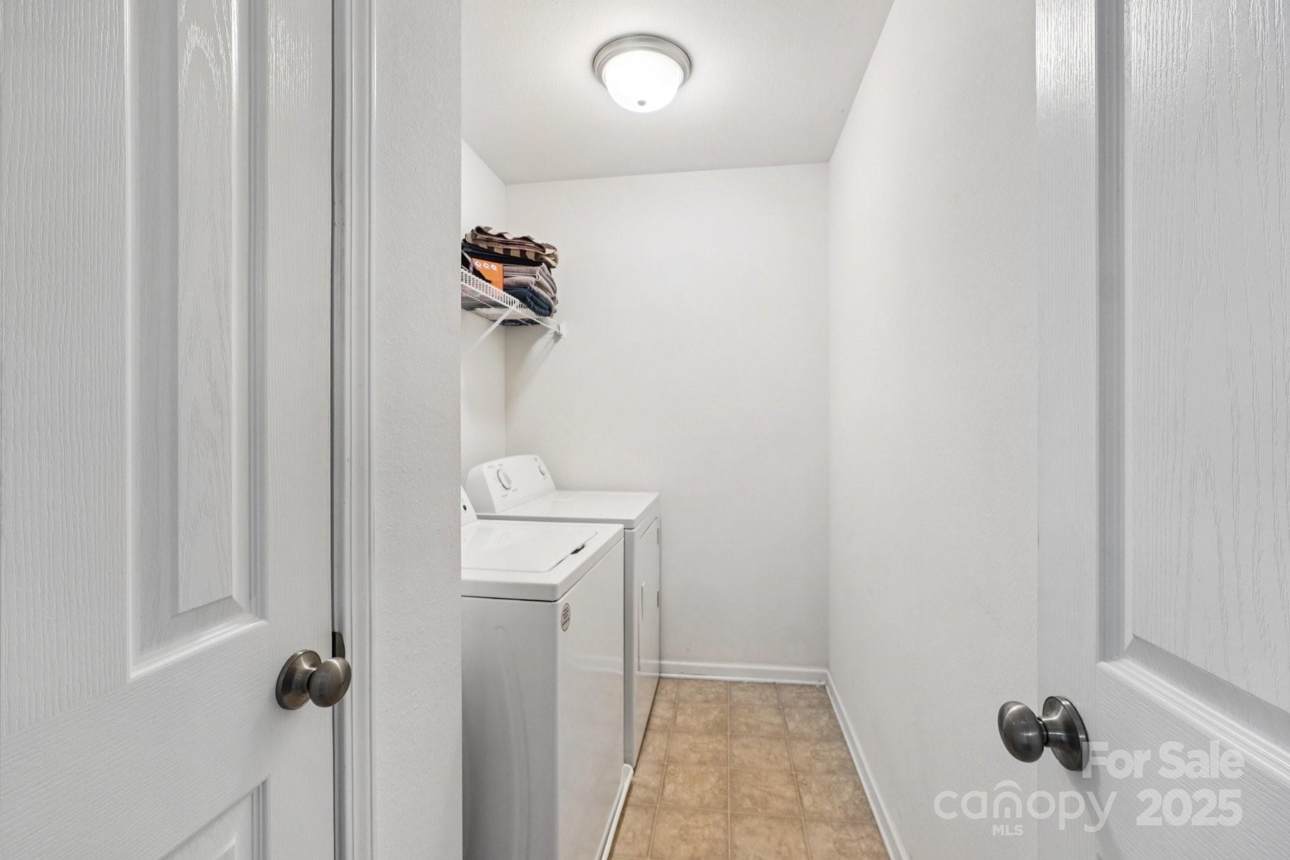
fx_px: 537
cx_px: 645
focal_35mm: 15
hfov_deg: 100.4
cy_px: 430
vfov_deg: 77.3
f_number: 8
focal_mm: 10
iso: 400
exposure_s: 1/10
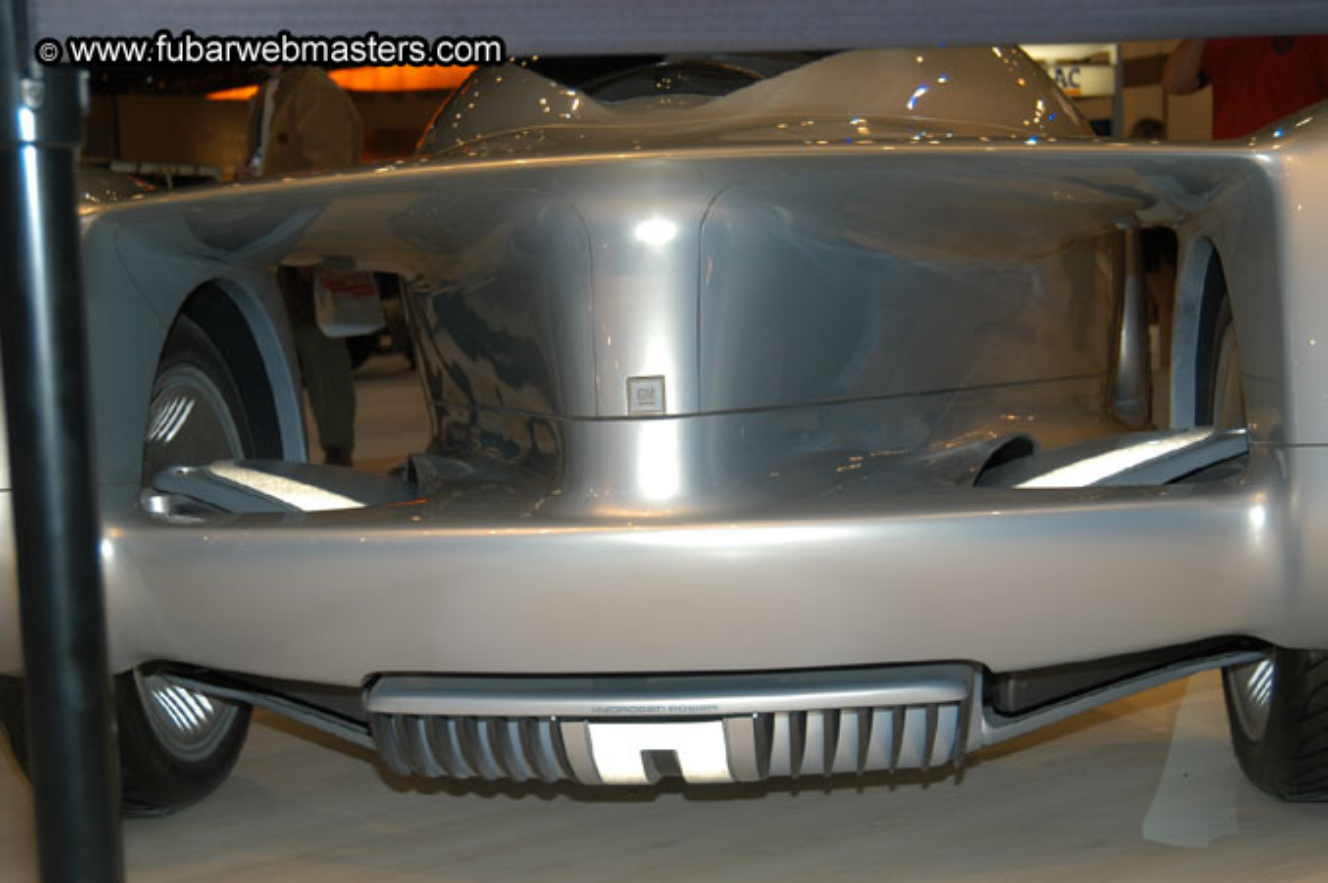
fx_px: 2211
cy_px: 442
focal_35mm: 60
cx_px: 664
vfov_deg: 22.6
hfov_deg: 33.4
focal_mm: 40
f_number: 5
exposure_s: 1/60
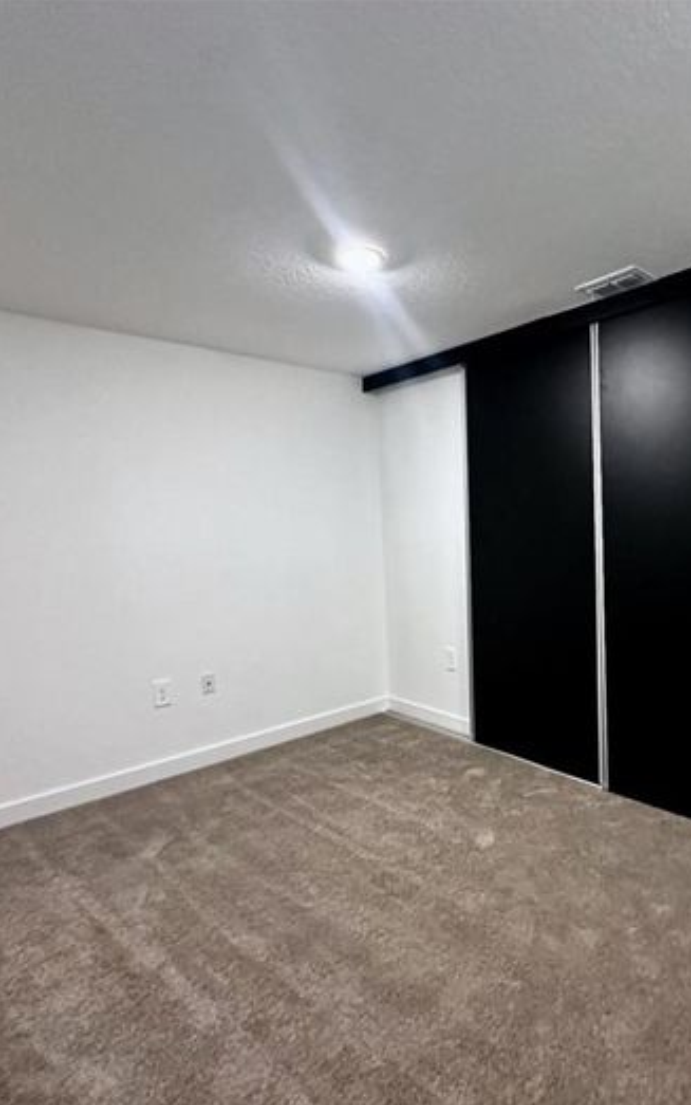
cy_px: 556
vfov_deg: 85.1
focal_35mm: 20
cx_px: 485
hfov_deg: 57.7
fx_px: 602
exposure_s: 1/60
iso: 500
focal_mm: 2.22
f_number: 2.2
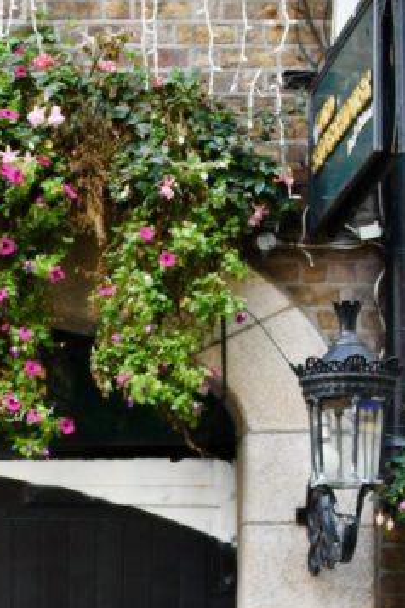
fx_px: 2497
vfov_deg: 13.6
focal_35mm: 148
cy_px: 662
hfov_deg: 9.1
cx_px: -135
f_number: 3.5
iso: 640
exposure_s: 1/250
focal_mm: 32
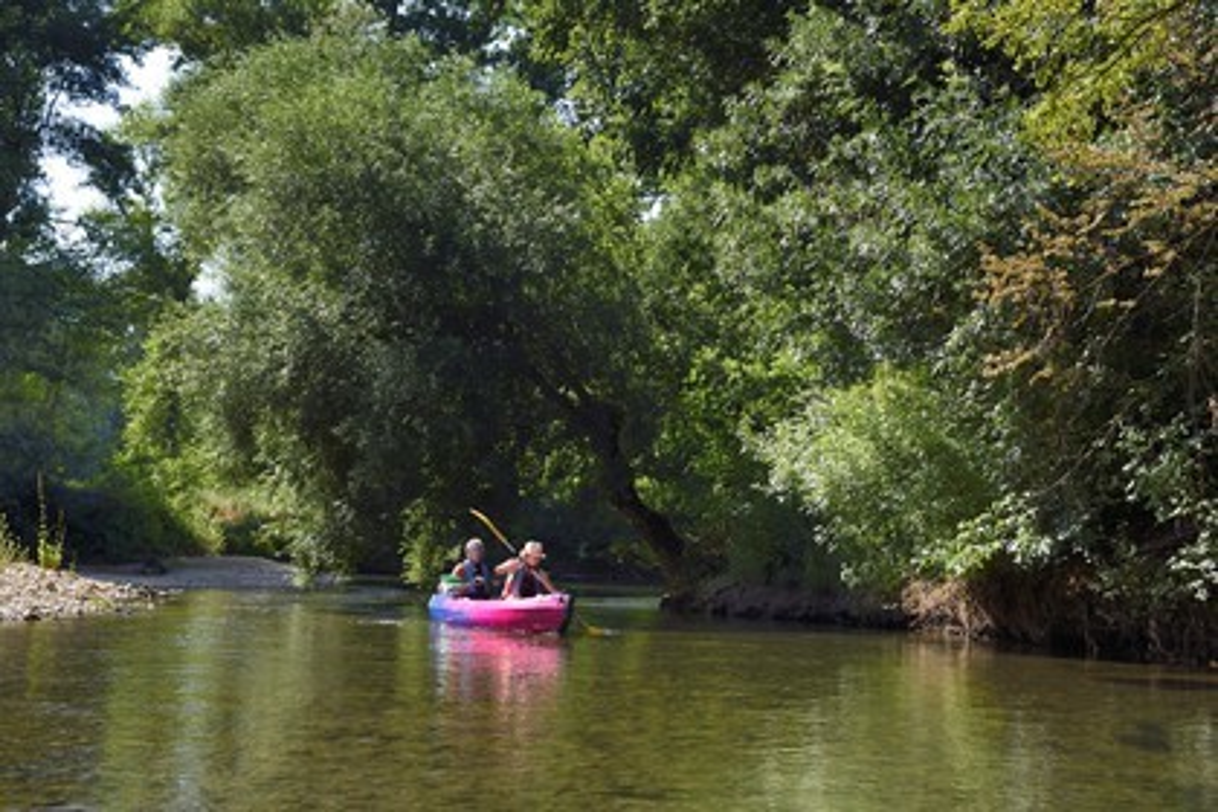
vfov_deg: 27.0
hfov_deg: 39.6
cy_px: 406
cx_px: 609
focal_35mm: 50
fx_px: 1692
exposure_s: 1/400
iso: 400
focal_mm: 50
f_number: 8
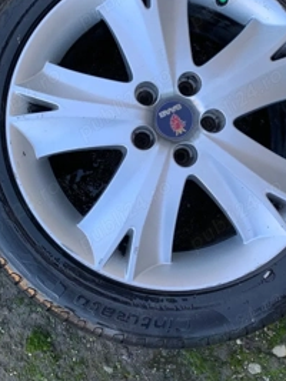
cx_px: 153
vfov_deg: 47.0
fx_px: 430
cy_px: 121
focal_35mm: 39
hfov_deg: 36.8
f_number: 1.8
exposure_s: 1/122
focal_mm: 4.25
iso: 25
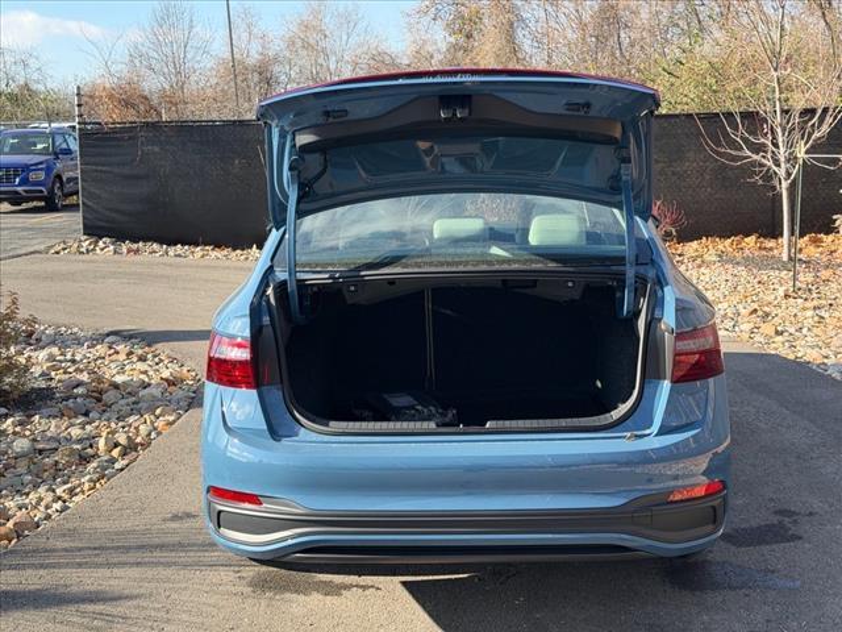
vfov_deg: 30.3
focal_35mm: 48
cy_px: 316
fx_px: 1168
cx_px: 421
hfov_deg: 39.7
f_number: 1.78
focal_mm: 6.76
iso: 80
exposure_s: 1/1429
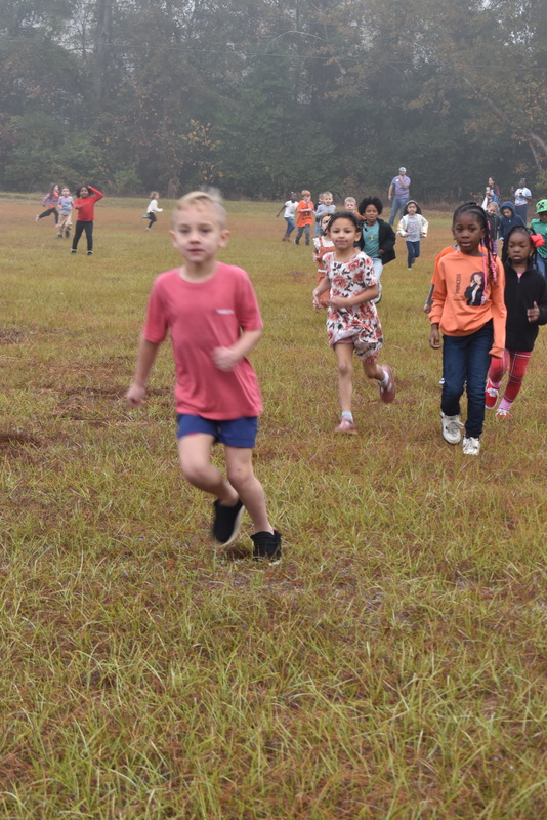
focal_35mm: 82
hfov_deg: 16.6
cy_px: 410
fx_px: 1879
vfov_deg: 24.6
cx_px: 274
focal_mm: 55
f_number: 7.1
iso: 450
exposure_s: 1/100
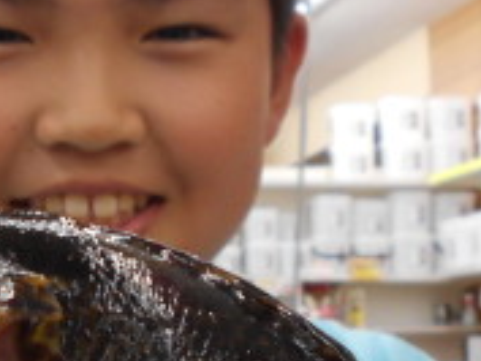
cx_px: 52
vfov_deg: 15.7
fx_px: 1307
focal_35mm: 94
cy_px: 282
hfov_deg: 20.4
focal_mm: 4.6
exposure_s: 1/30
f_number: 3.2
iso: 160
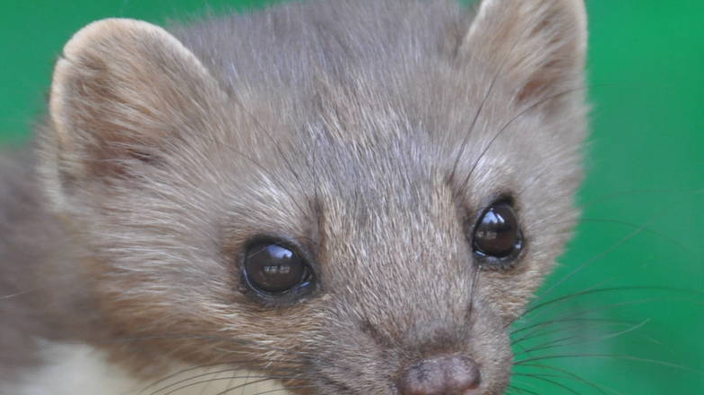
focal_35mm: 960
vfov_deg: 1.3
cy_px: 312
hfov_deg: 2.3
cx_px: 202
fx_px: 17915
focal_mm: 300
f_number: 5.6
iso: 1000
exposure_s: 1/250
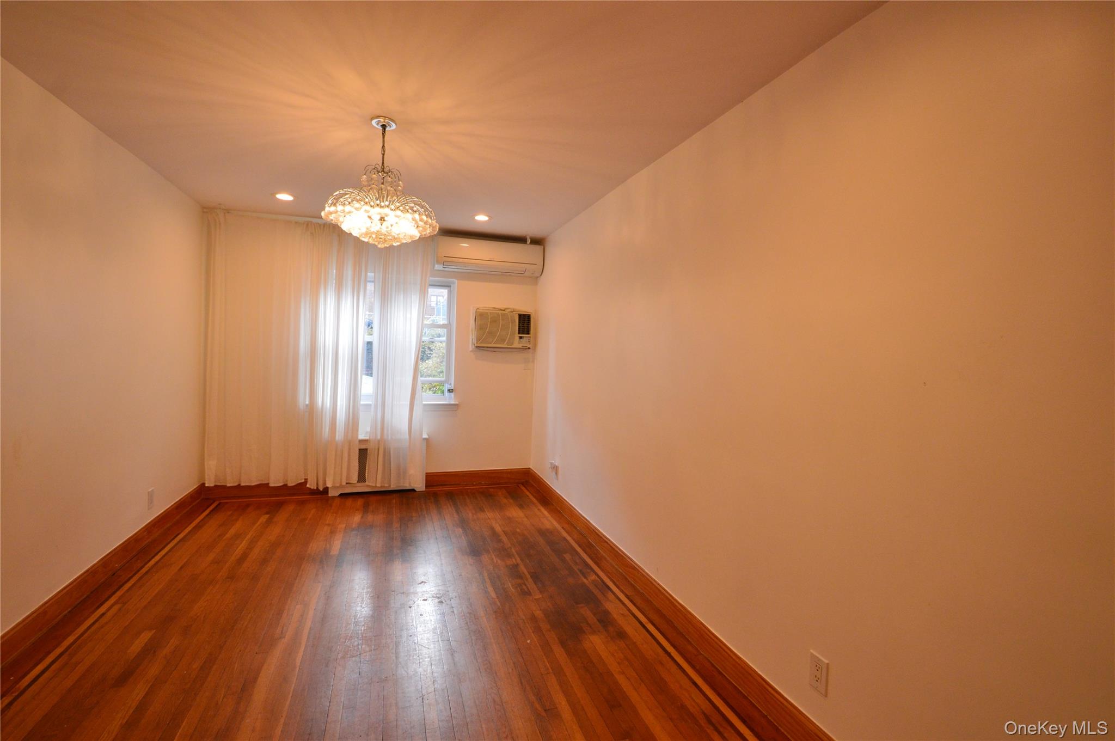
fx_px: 464
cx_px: 558
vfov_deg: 77.2
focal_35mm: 15
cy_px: 370
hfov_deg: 100.4
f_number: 8
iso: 800
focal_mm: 10
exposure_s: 1/60
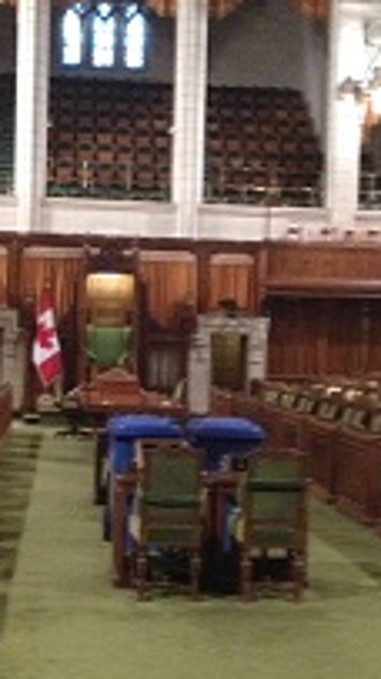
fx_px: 1349
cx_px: 197
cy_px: 309
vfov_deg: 28.2
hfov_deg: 16.1
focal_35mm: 75
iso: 500
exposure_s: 1/15
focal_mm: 4.28
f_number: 2.4
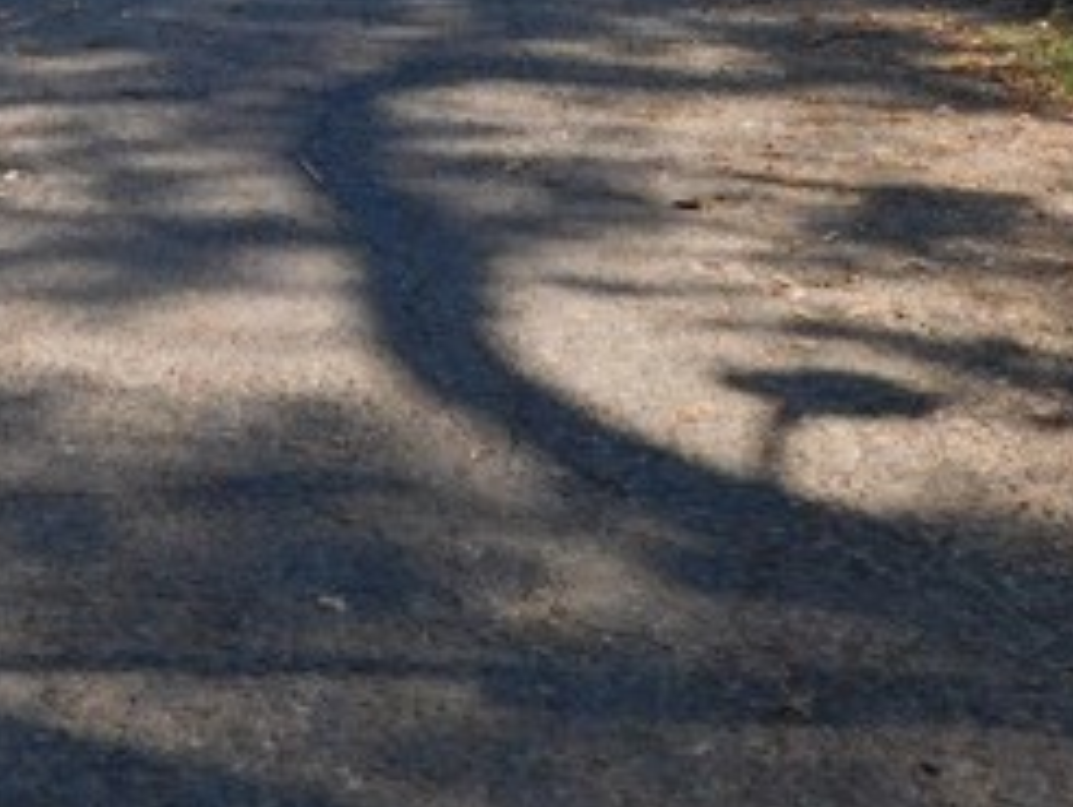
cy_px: -83
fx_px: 2420
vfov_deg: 18.2
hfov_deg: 24.6
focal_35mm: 78
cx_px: 227
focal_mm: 5.3
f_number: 3.2
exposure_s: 1/800
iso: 125
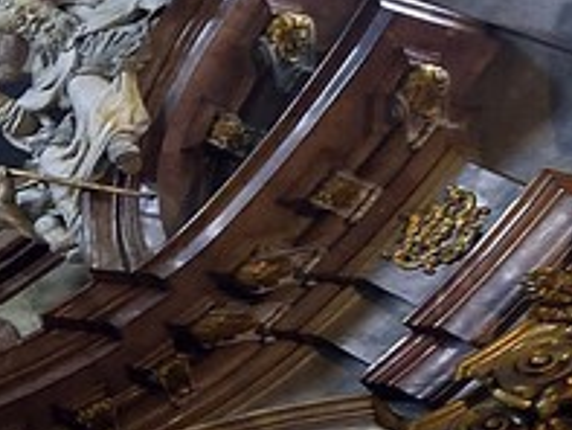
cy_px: 877
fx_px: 1802
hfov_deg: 9.4
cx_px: -1469
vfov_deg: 12.0
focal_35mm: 109
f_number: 4.5
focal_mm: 14
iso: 1600
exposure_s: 1/40
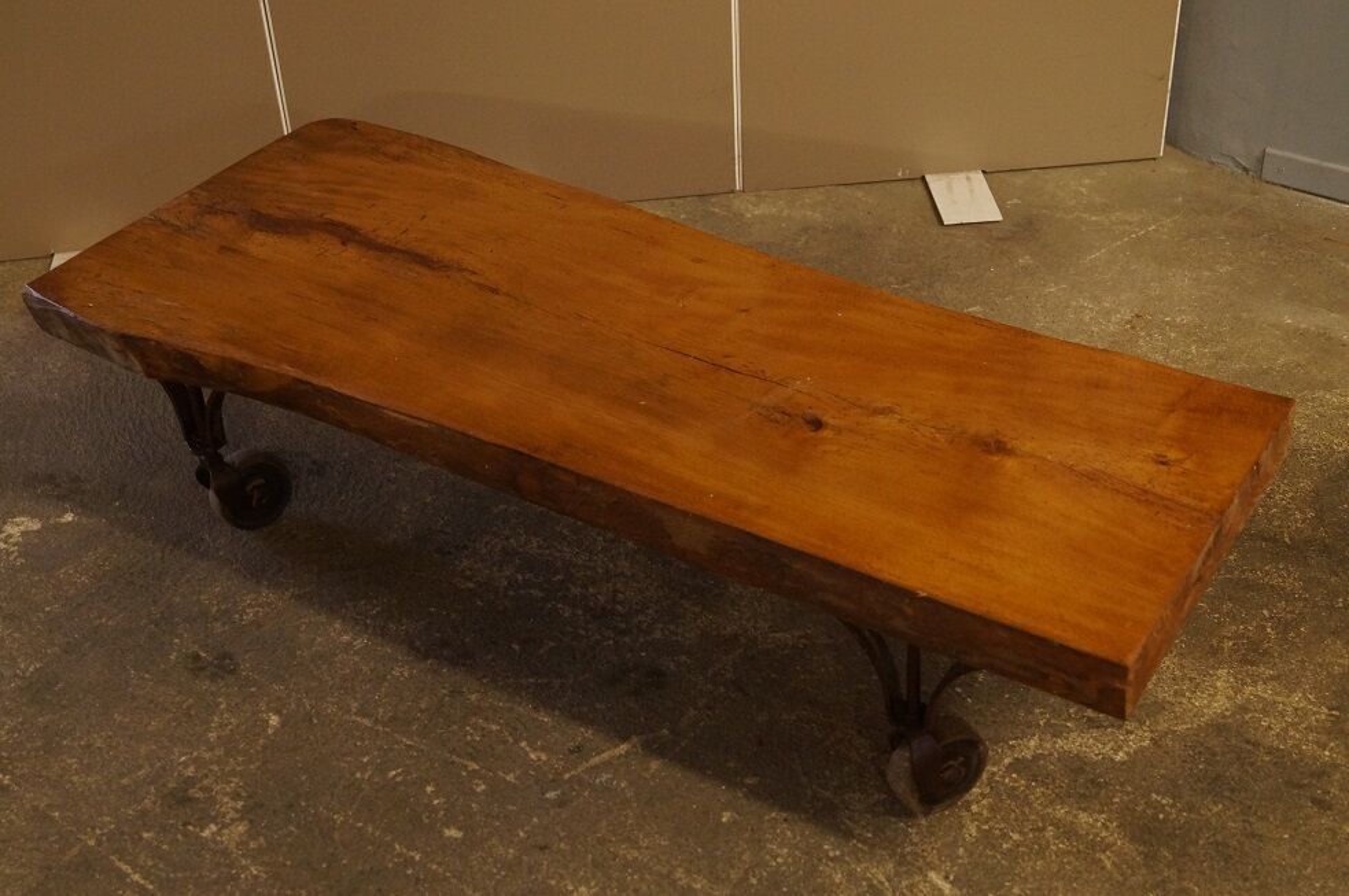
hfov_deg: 43.6
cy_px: 448
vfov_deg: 29.8
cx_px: 674
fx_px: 1684
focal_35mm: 45
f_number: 4.5
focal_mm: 30
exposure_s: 1/30
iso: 1600
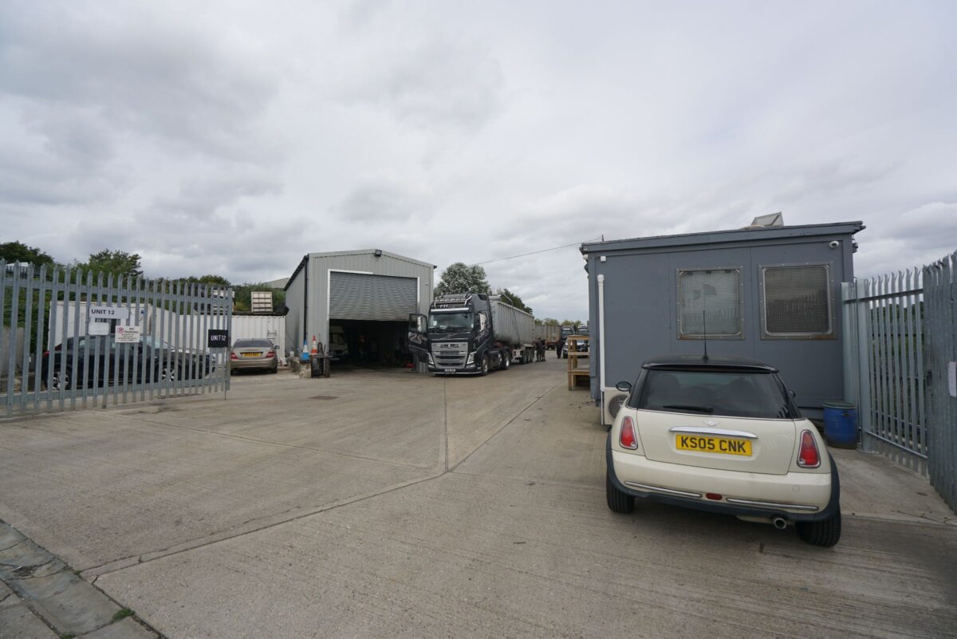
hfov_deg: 96.7
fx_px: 425
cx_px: 478
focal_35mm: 16
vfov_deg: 73.8
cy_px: 320
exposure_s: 1/640
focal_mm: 16
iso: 100
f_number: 5.6
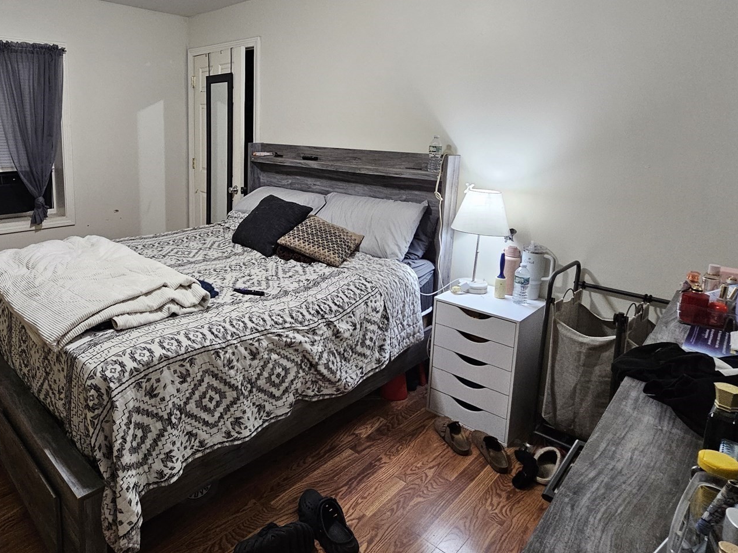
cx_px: 254
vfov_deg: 62.5
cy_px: 205
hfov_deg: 76.8
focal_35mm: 21
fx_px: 448
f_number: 2.2
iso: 320
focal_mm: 2.2
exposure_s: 1/40
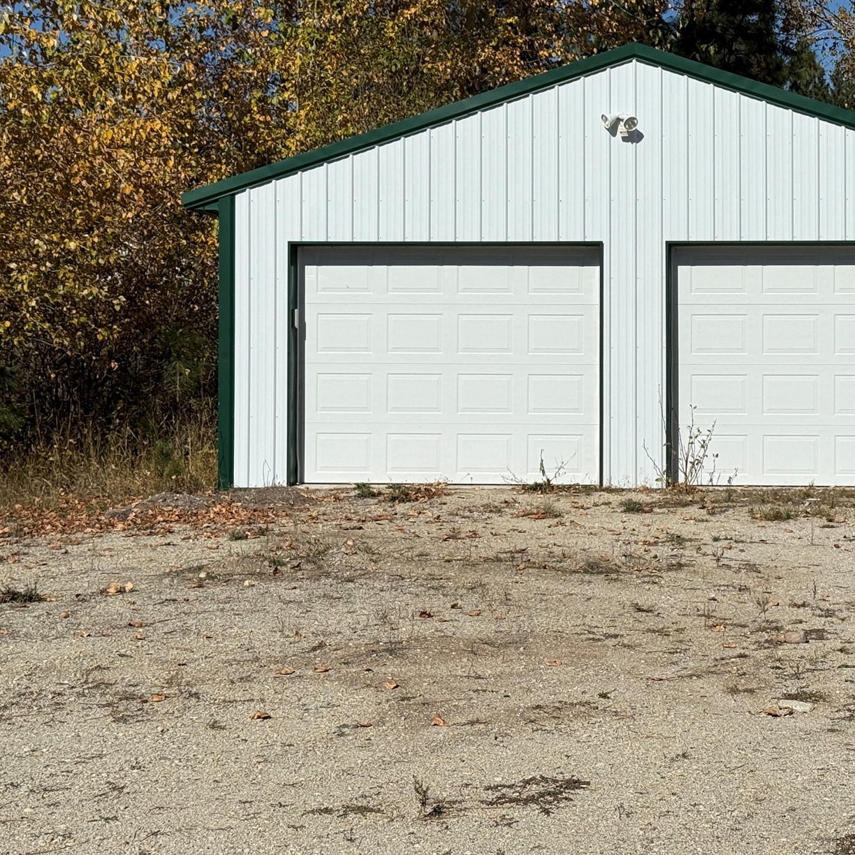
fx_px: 1984
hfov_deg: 23.9
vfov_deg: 24.3
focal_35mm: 71
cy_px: 323
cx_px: 692
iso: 50
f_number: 1.78
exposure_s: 1/13333
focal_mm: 6.76
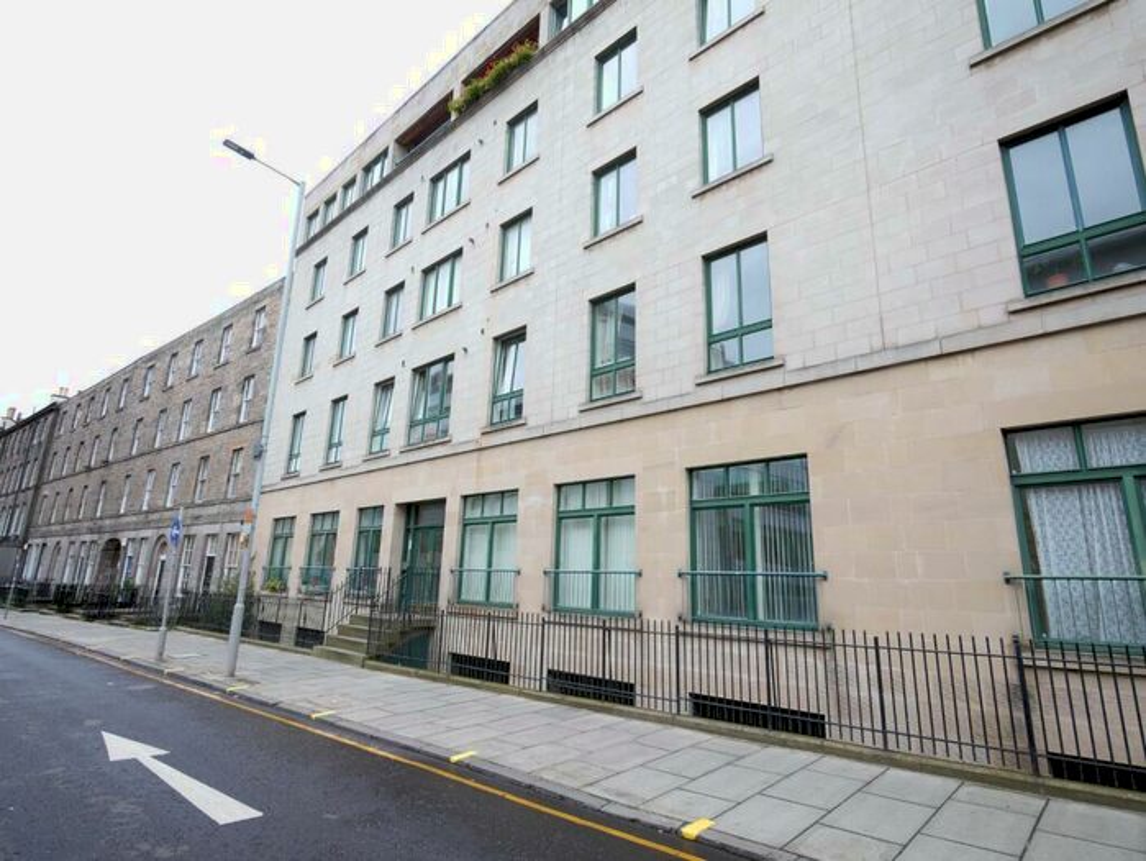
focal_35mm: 18
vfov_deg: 71.6
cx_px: 573
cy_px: 430
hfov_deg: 87.7
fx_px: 596
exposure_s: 1/60
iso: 200
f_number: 4
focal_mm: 9
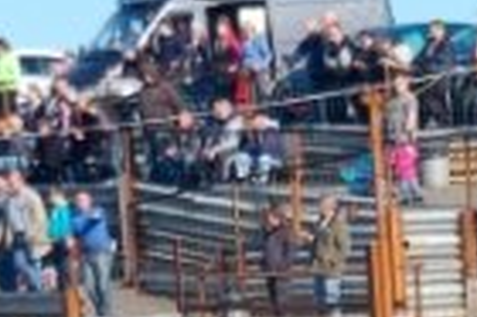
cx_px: 586
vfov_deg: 3.0
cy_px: 689
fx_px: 5920
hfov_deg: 4.6
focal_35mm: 447
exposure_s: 1/1000
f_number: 5.3
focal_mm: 65
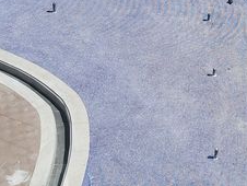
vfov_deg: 16.0
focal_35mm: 92
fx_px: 657
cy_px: 45
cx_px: 313
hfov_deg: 19.7
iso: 64
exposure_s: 1/5513
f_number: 1.7
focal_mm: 3.92
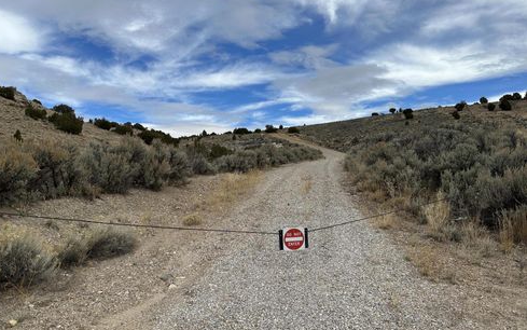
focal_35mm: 26
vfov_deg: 47.6
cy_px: 159
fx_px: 374
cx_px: 259
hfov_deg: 70.4
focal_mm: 6.86
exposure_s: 1/4545
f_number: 1.78
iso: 80
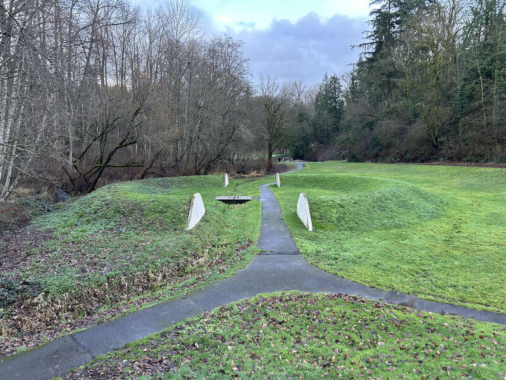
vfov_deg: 53.1
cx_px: 253
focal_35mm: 26
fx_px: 380
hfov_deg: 67.3
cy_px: 190
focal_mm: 5.7
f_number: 1.5
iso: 100
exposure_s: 1/121
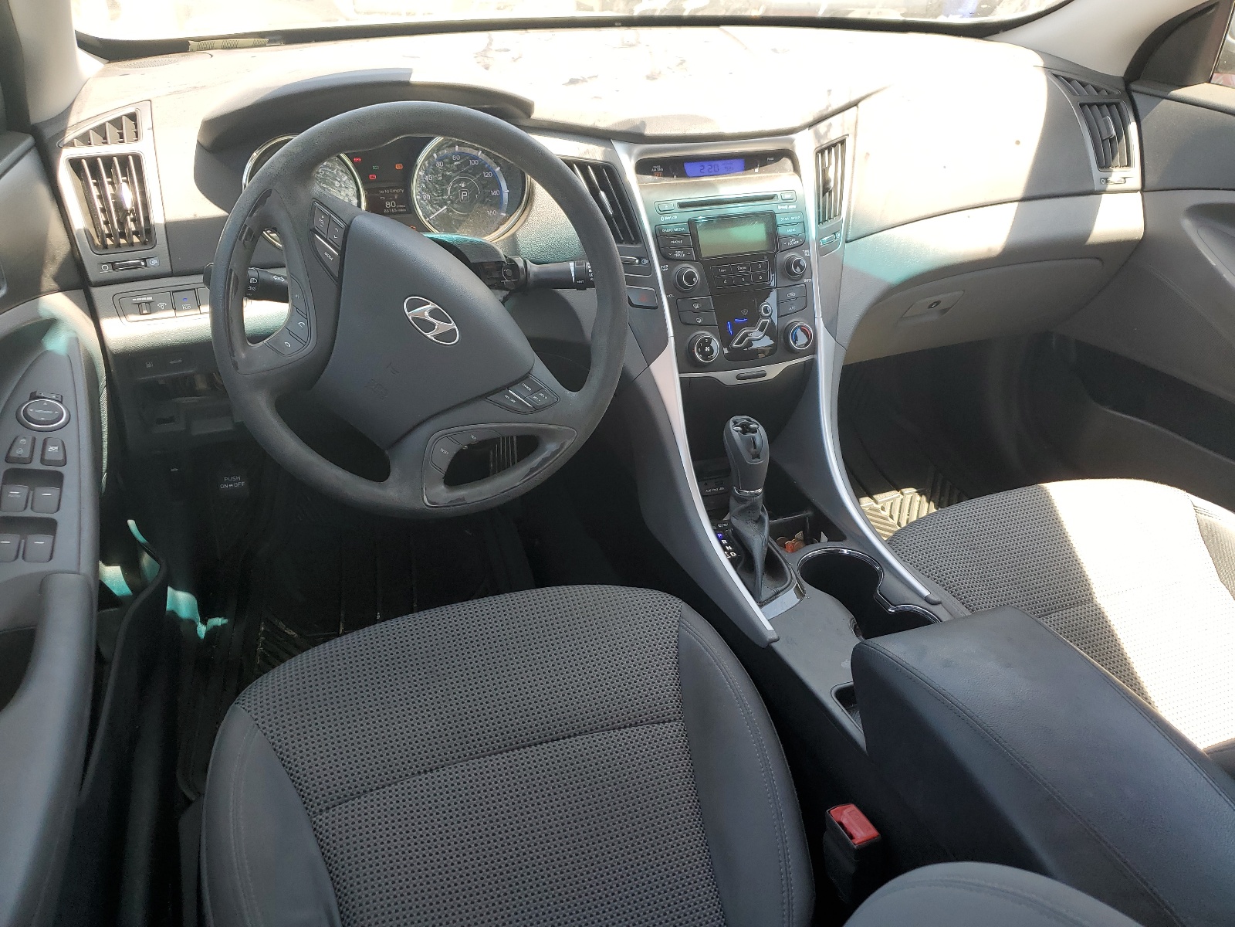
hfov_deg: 67.3
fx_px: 928
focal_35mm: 26
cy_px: 464
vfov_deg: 53.1
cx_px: 618
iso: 50
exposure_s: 1/200
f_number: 1.5
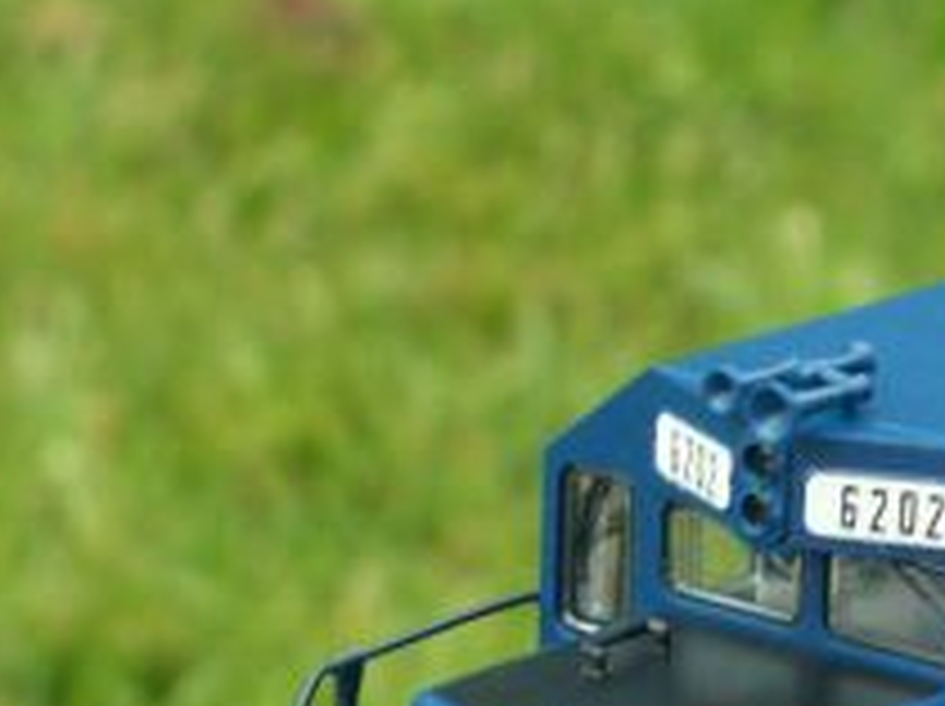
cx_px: 1296
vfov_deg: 5.2
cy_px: 827
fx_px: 7799
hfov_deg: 6.9
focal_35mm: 286
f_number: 4
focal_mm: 12.53
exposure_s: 1/50
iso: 50
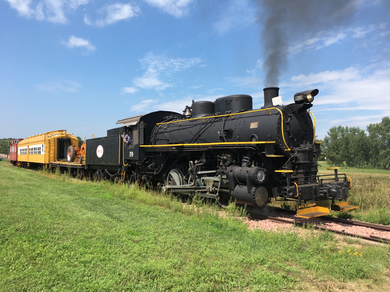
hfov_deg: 61.7
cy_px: 146
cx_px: 195
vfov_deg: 48.2
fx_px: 327
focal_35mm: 29
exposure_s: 1/1261
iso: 25
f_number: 2.2
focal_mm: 4.15
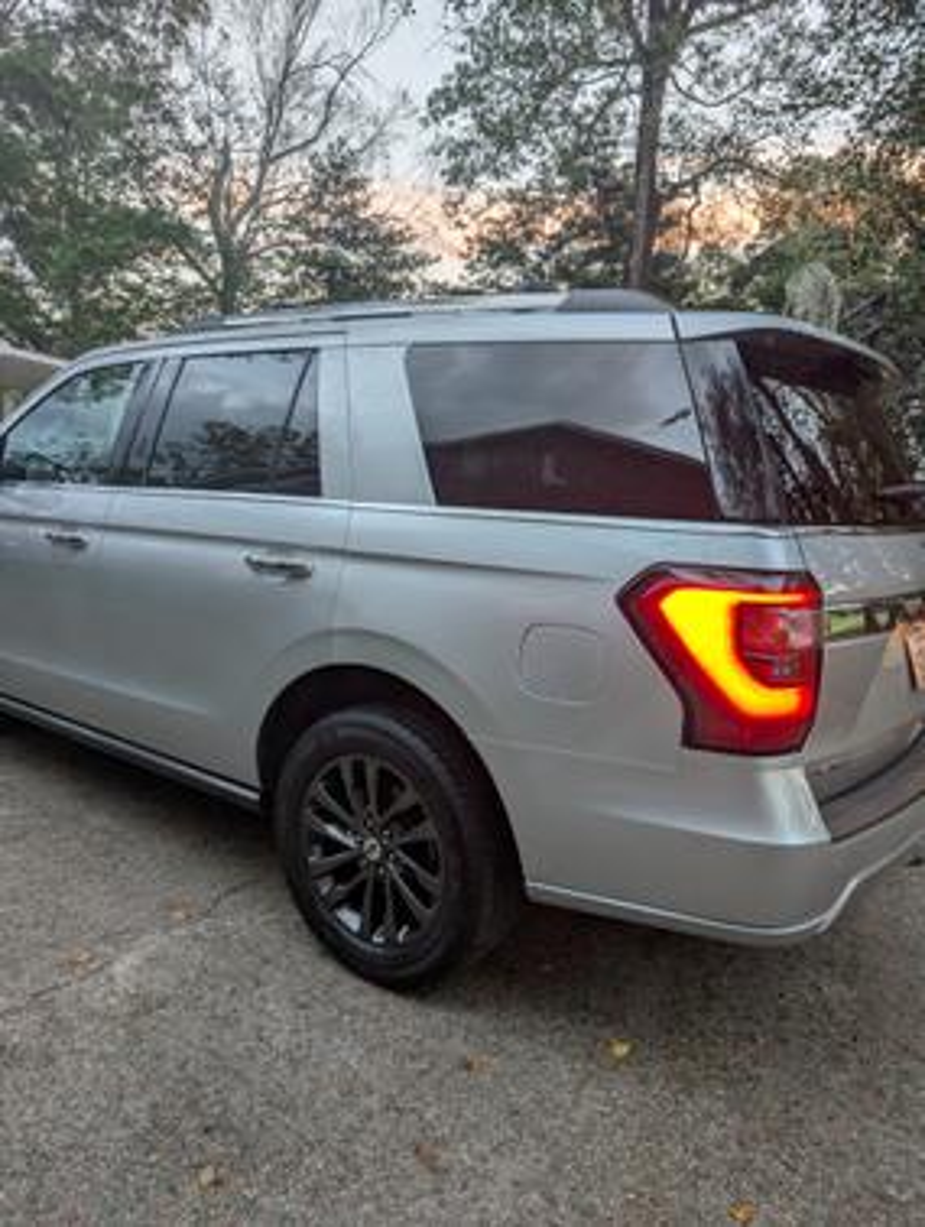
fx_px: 852
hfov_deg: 57.0
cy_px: 614
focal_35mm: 24
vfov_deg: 71.5
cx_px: 462
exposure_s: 1/36.1
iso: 49
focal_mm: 6.9
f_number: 1.68
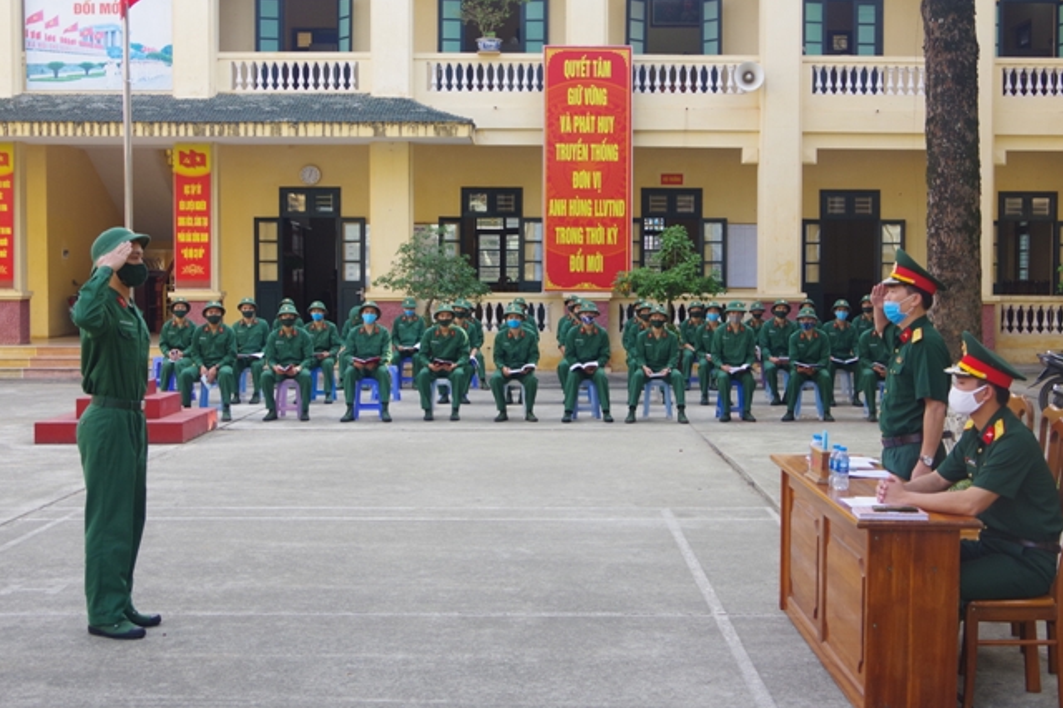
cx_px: 565
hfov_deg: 43.6
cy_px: 305
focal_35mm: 45
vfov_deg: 29.8
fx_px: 1328
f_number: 8
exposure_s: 1/100
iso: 400
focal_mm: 24
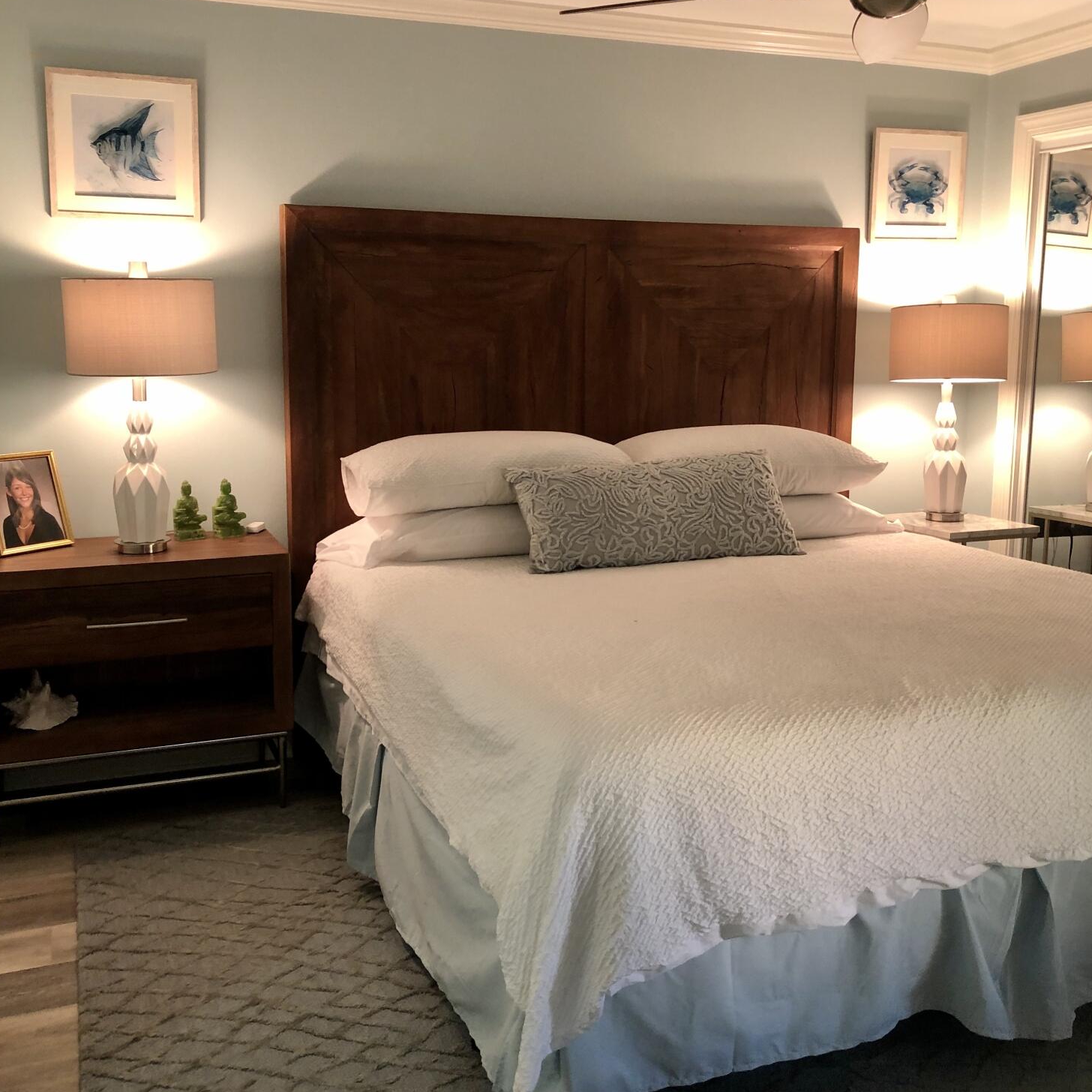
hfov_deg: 48.4
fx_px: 1213
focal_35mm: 34
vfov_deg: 48.4
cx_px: 556
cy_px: 512
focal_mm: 3.99
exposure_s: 1/17
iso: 40
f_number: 1.8
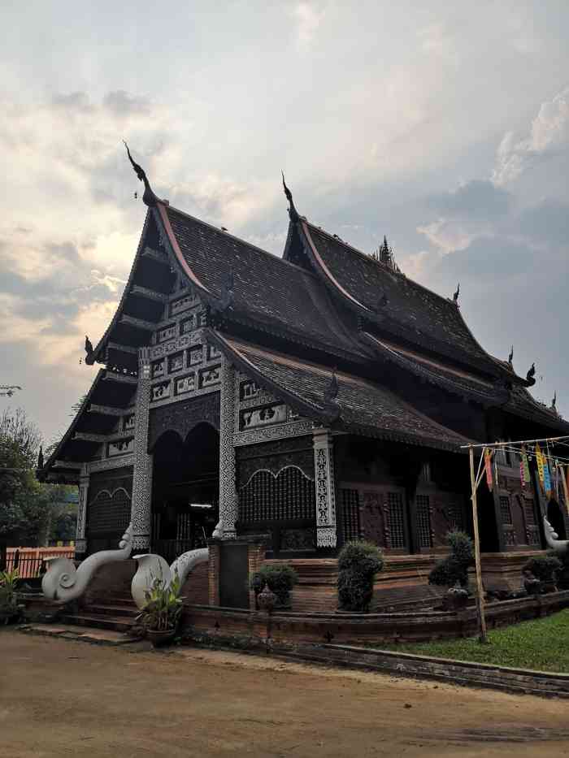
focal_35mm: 27
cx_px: 284
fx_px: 592
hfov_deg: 51.4
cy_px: 379
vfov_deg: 65.3
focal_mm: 3.95
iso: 50
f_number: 1.8
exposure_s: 1/5000
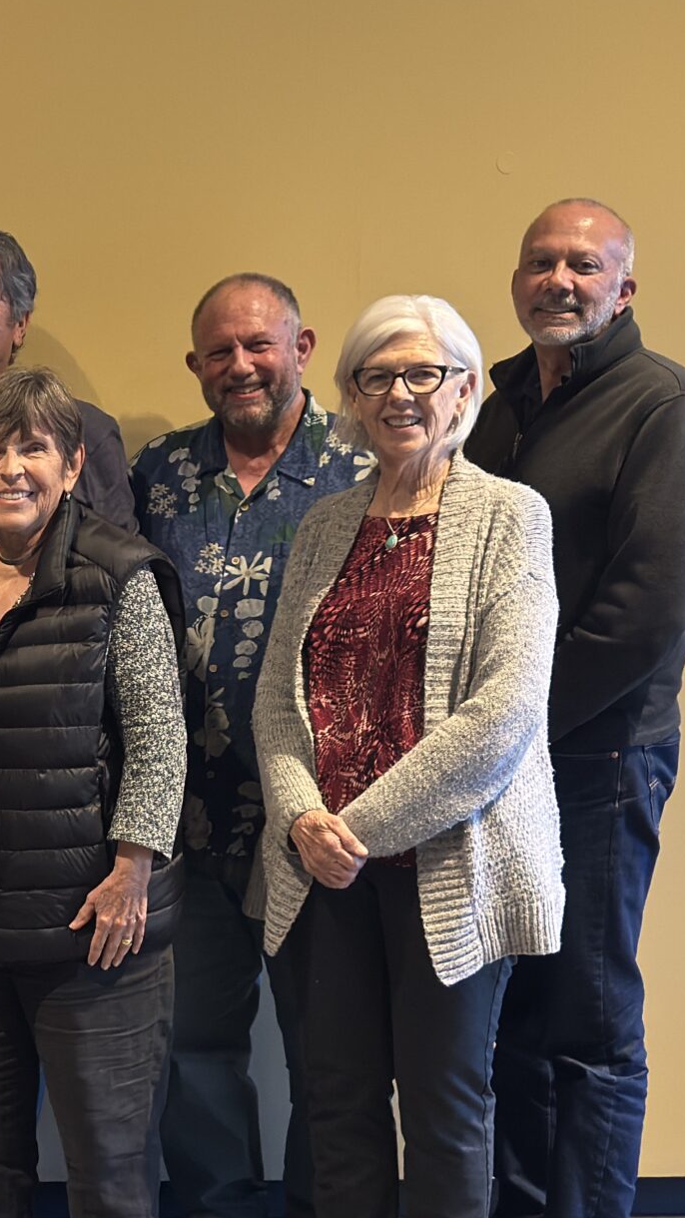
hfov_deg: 13.8
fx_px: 2584
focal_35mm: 80
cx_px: -477
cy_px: 740
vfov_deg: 26.5
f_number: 1.78
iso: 320
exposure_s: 1/60
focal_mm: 6.76
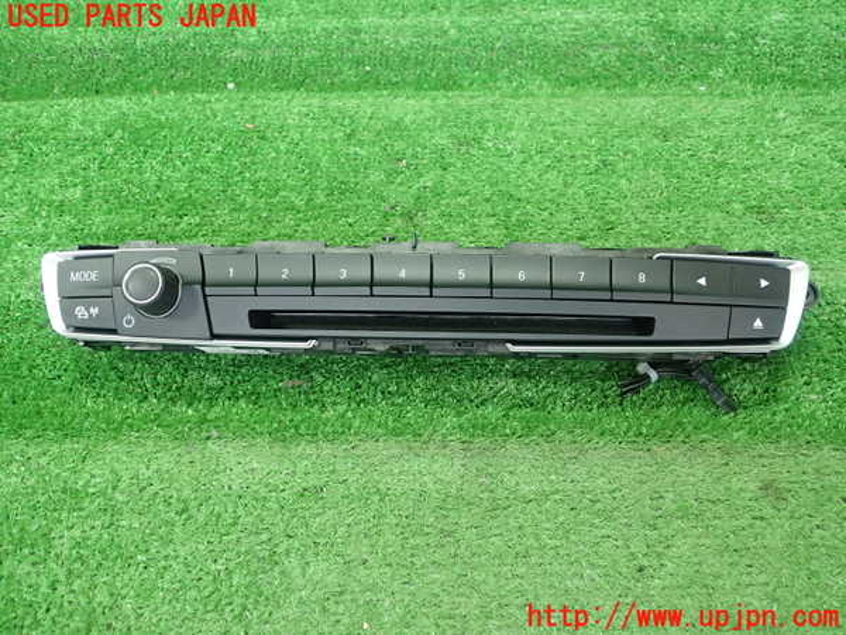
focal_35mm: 30
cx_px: 423
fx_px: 733
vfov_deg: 46.8
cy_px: 318
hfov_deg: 60.0
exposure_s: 1/125
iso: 400
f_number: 2.3
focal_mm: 5.5
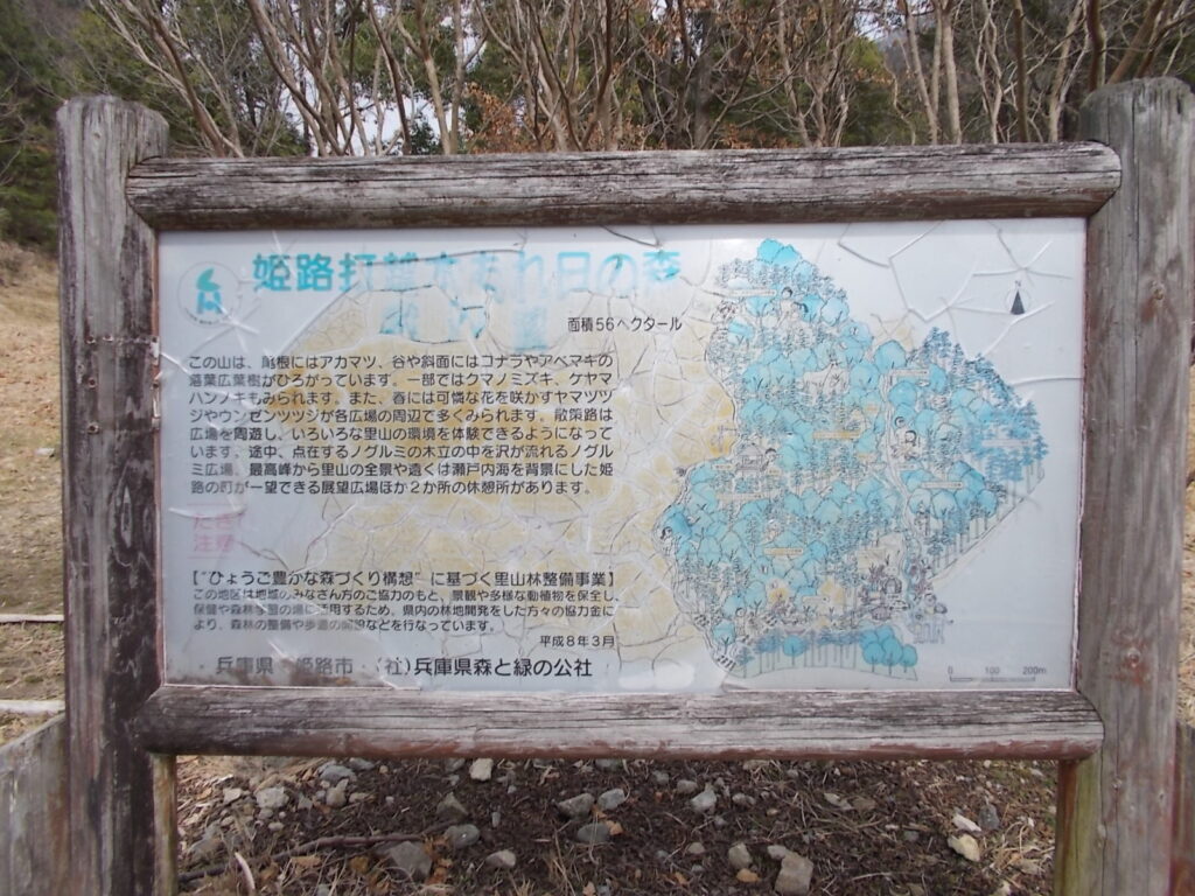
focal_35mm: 26
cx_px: 598
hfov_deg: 67.3
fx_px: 898
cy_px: 448
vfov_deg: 53.1
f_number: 8
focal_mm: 4.6
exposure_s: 1/100
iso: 80
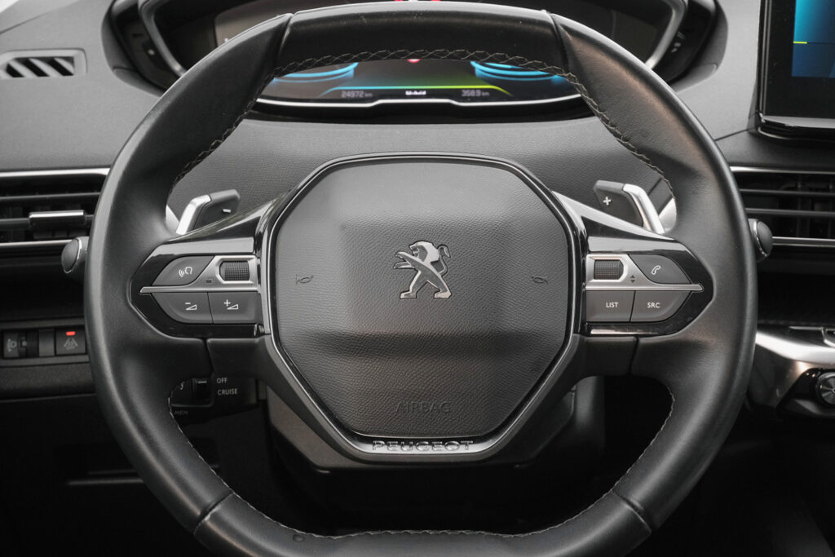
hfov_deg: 29.7
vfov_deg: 20.0
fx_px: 1577
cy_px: 278
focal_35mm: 68
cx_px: 418
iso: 2000
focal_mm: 45
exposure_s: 1/60
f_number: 9
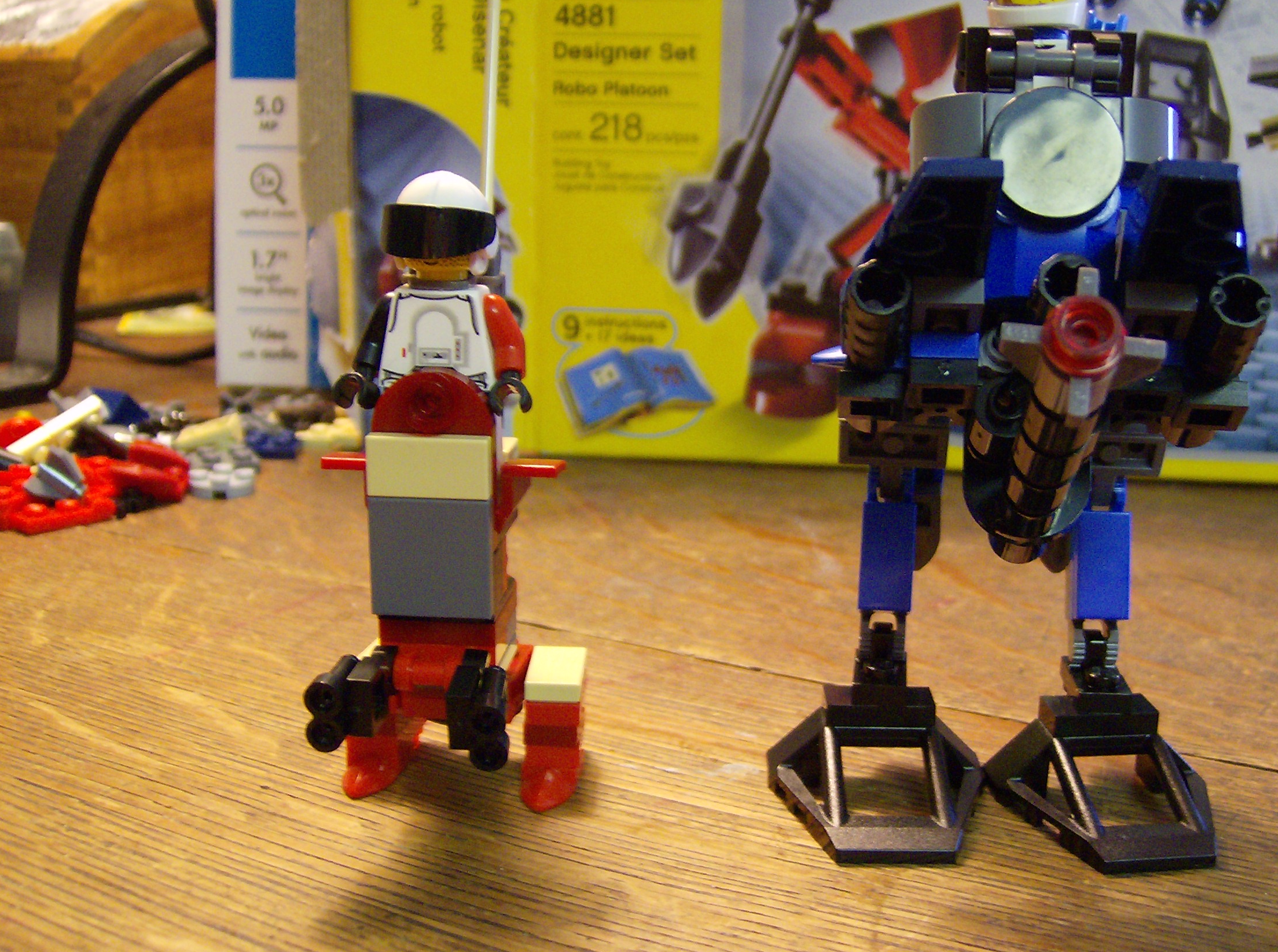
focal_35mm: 42
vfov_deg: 34.2
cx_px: 739
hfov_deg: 44.7
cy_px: 438
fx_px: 1547
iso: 200
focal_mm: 6
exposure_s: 1/14.7
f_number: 2.8
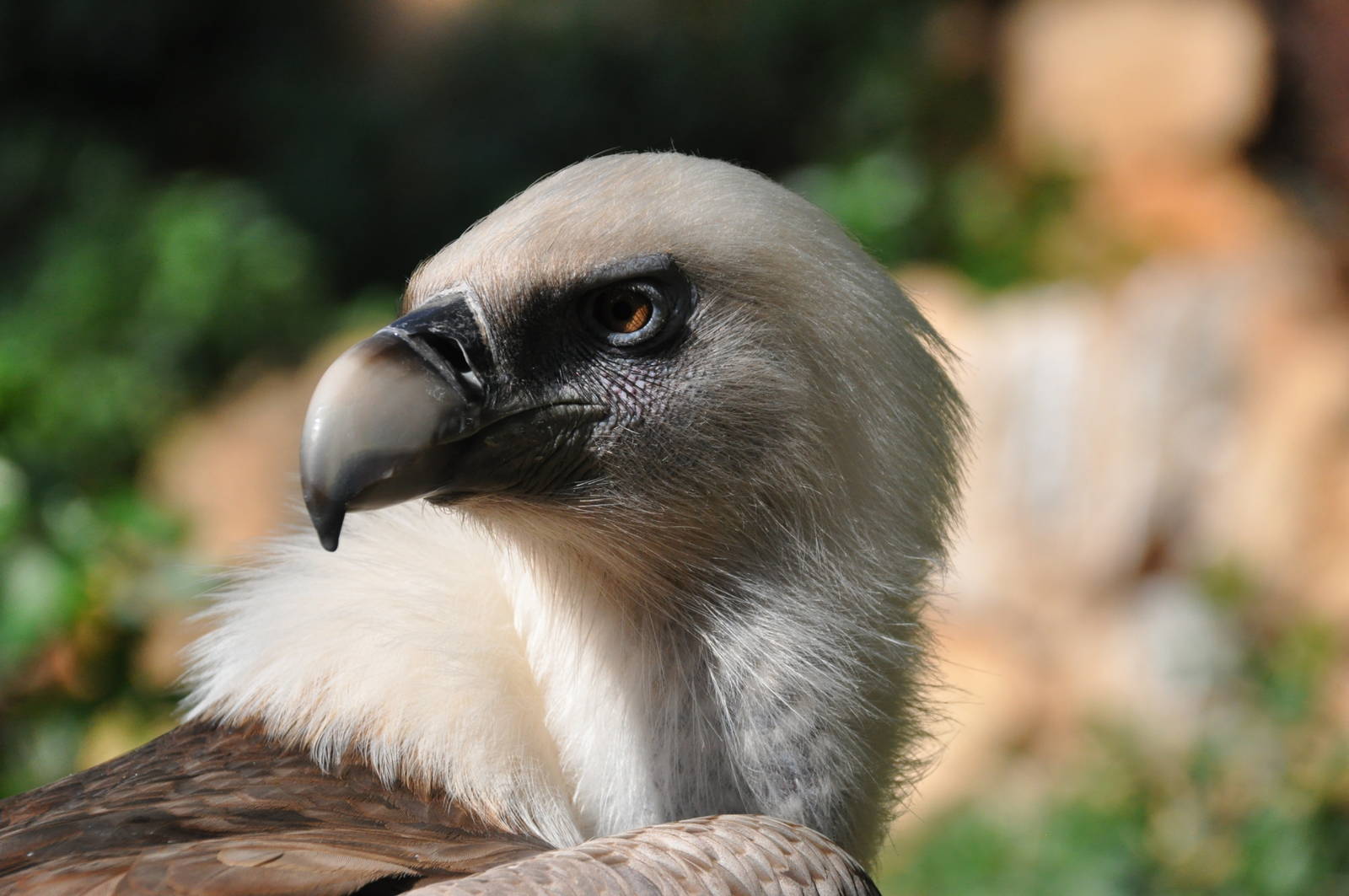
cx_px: 674
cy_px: 448
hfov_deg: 6.5
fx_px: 11790
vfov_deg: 4.4
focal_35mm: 315
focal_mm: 210
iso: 1000
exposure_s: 1/1600
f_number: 10
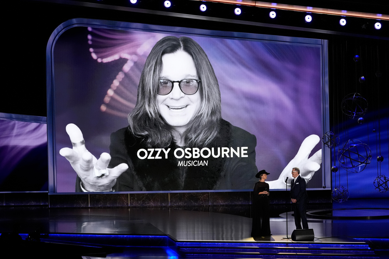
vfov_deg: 8.7
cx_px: 194
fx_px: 1696
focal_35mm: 157
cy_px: 129
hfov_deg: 13.1
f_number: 5.6
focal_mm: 156
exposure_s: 1/320
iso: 6400
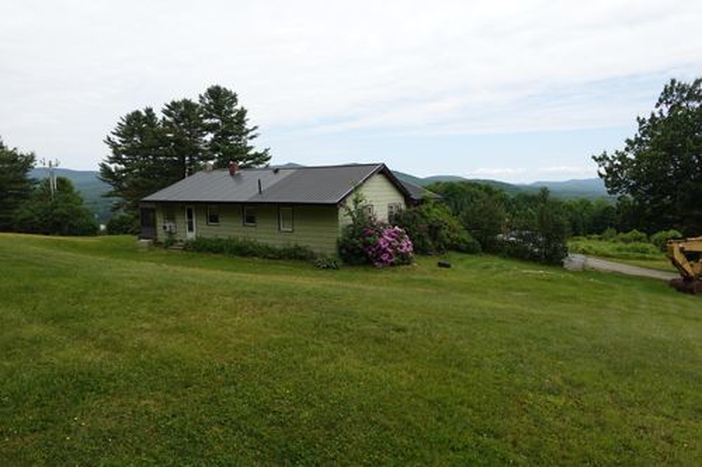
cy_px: 234
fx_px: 390
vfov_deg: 61.9
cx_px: 351
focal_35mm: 20
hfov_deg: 84.0
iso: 125
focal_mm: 7.6
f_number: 2
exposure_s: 1/2500
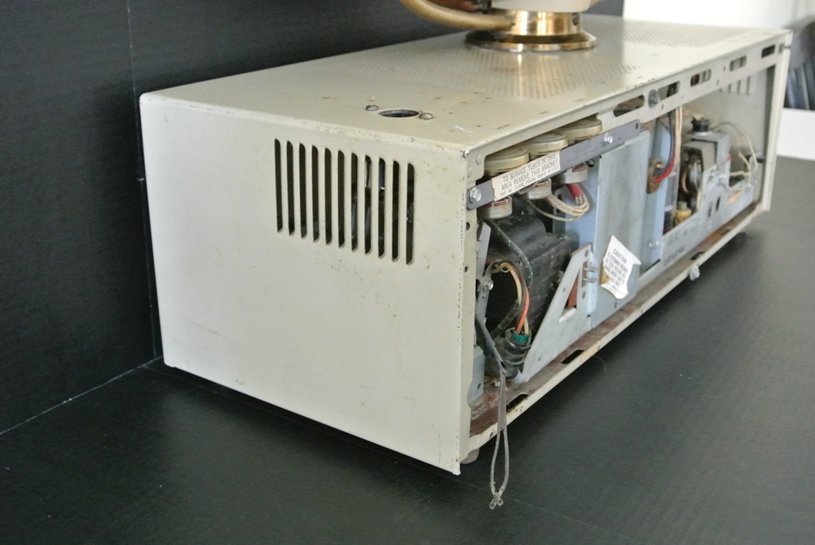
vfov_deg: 30.6
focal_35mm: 44
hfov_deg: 44.5
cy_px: 272
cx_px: 408
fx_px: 997
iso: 3200
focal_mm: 16.3
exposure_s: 1/15
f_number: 4.2
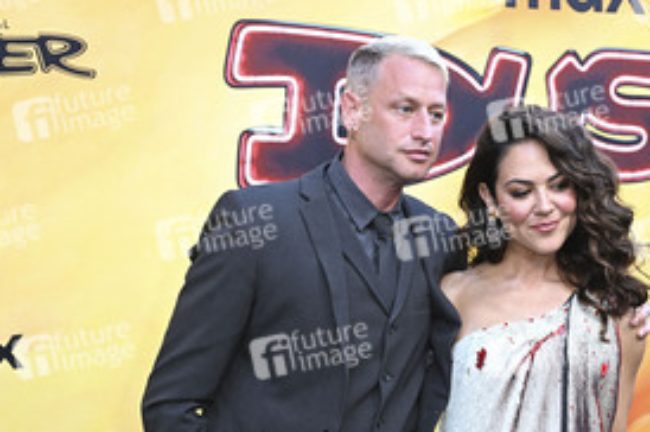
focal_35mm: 84
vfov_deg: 16.2
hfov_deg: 24.0
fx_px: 1515
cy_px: 292
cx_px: 485
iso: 1250
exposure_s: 1/200
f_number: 5.6
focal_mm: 51
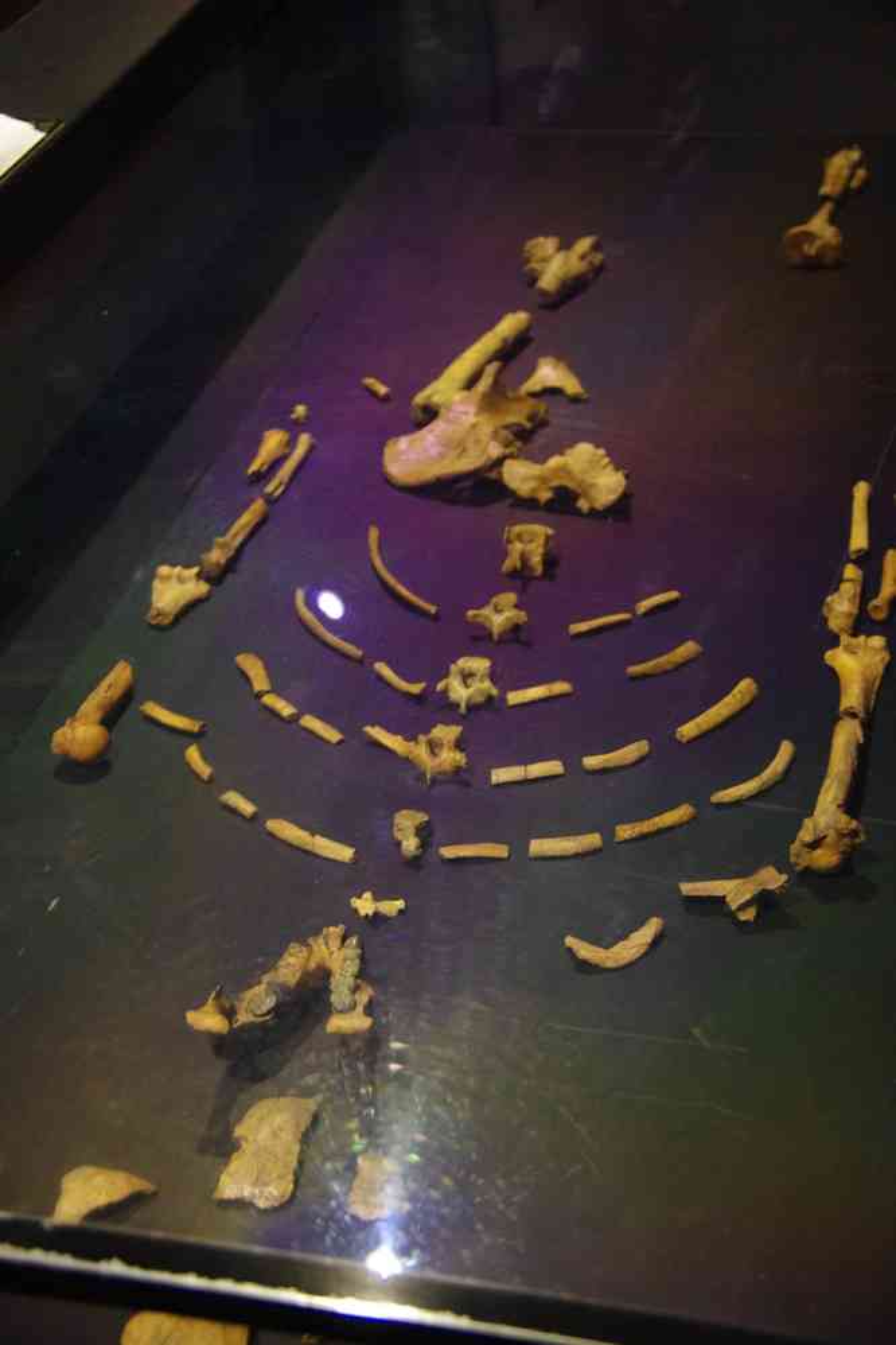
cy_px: 672
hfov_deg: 21.2
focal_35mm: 64
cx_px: 448
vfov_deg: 31.4
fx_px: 2389
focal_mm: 42.5
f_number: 4.5
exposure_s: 1/8
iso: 3200
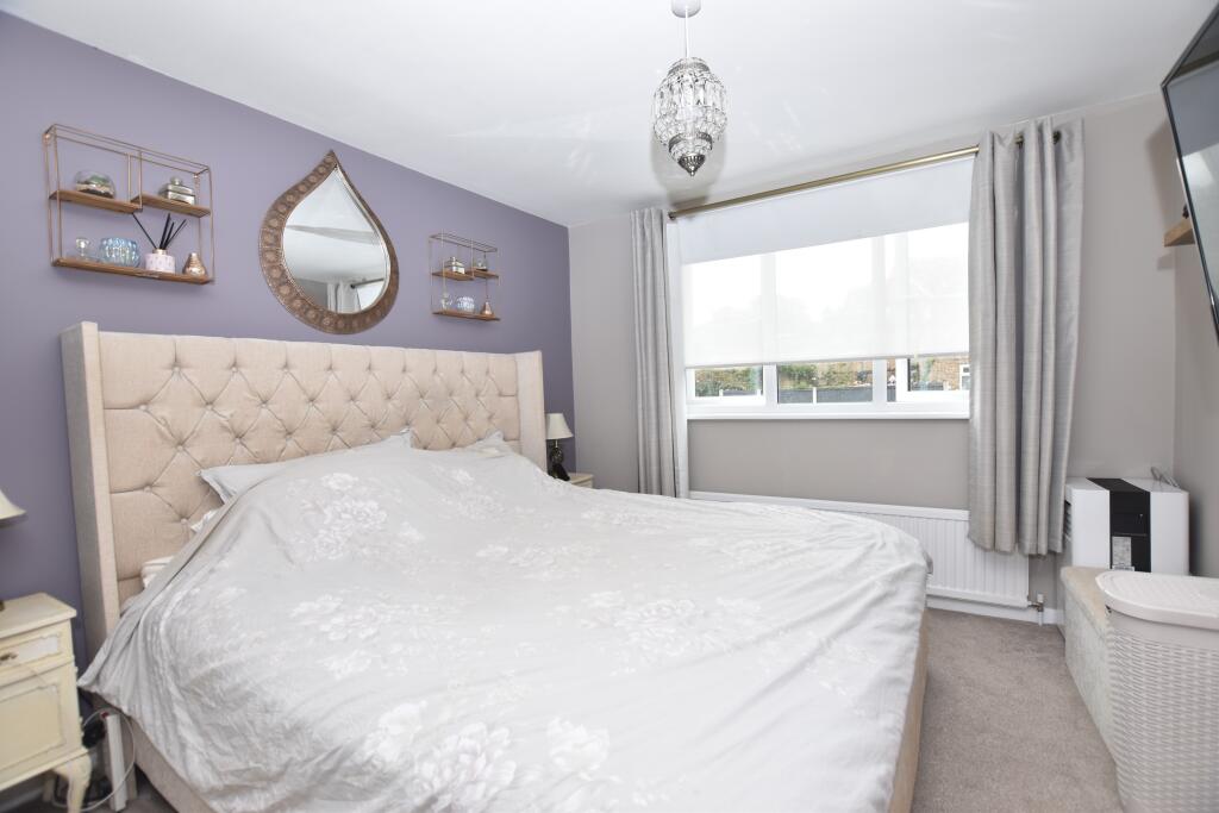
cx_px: 610
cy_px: 406
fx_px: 508
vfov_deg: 77.3
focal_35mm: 15
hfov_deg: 100.4
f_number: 4.5
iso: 100
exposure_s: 1/40
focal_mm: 10
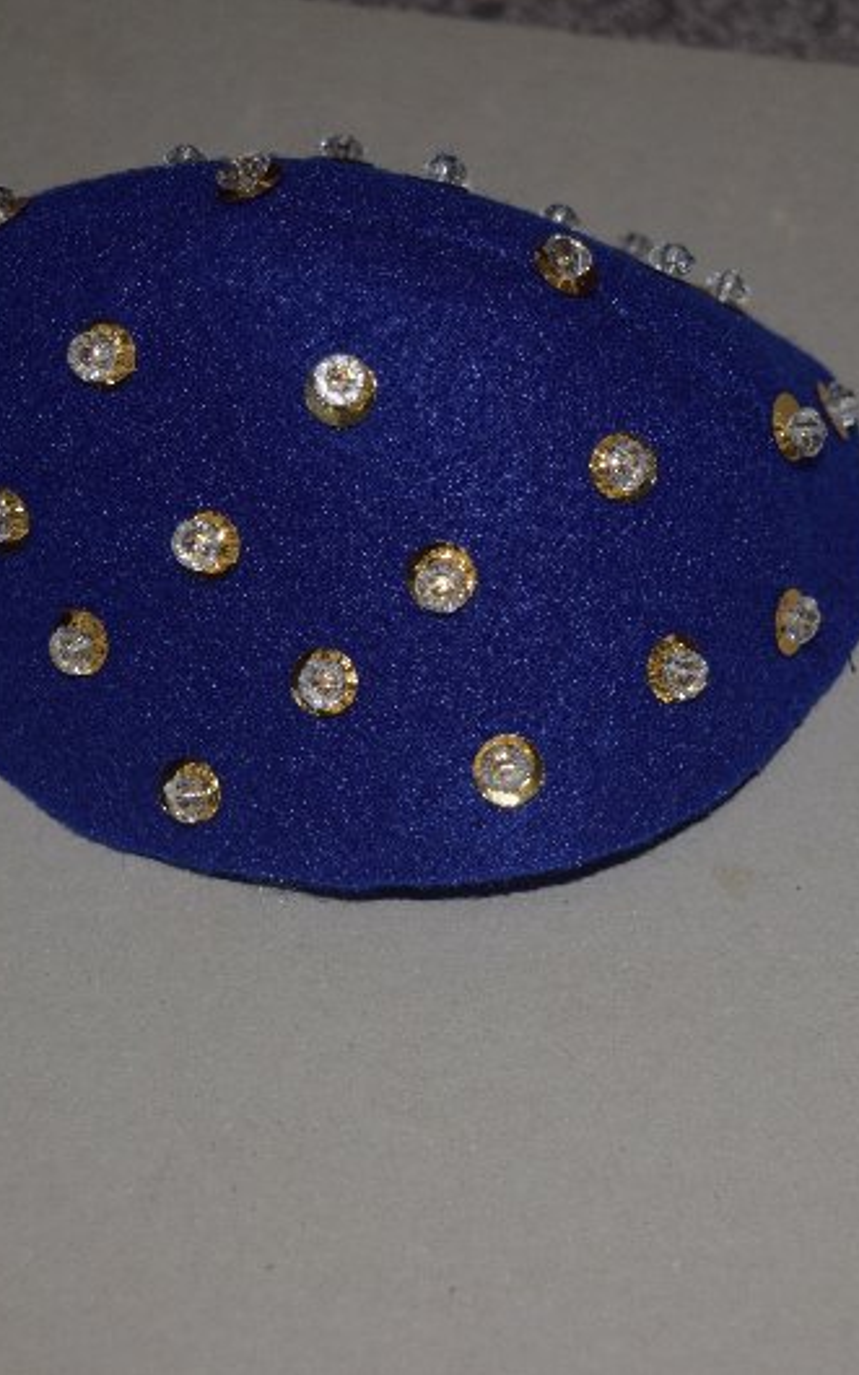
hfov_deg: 15.7
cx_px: 506
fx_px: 3111
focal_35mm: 83
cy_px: 689
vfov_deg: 24.9
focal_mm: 36
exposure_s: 1/60
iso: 280
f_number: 4.8
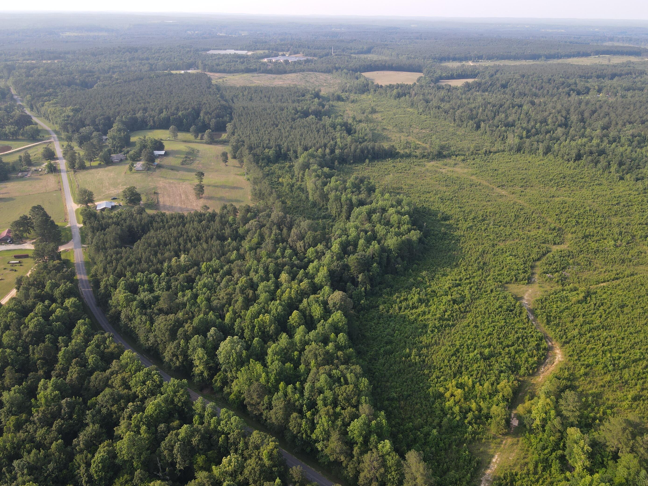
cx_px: 328
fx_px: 487
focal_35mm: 26
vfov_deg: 53.0
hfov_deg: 67.3
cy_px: 255
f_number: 2.8
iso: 110
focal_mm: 4.5
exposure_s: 1/180
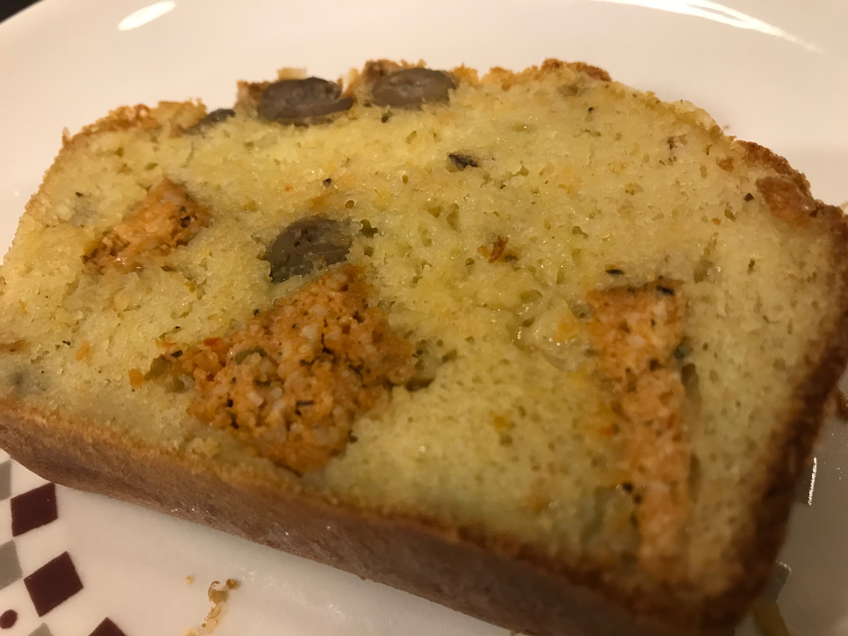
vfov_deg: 49.7
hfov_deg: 63.4
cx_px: 424
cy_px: 318
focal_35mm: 28
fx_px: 686
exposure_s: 1/17
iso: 64
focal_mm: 3.99
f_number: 1.8
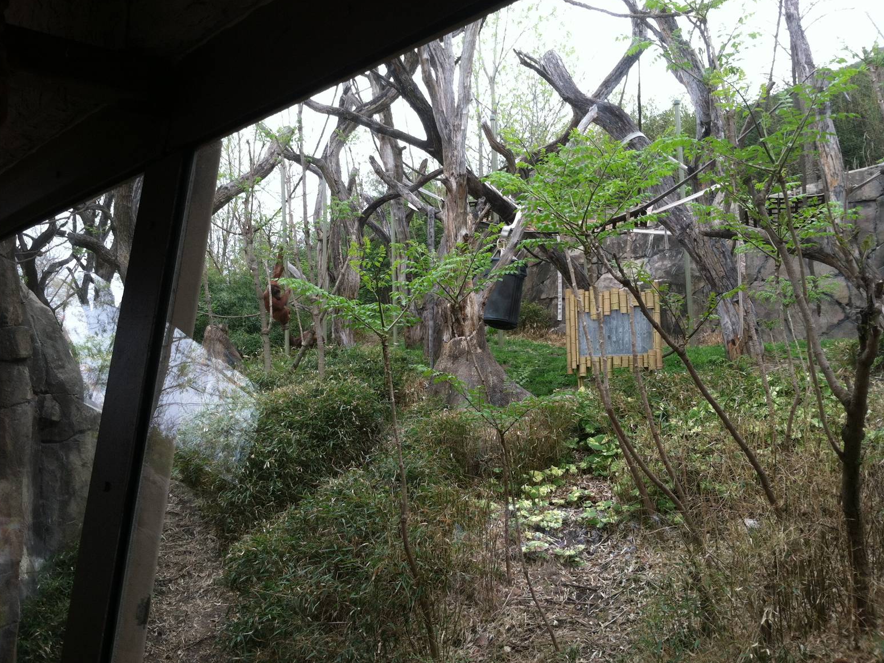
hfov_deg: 51.3
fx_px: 919
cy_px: 325
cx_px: 429
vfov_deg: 39.7
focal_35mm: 36
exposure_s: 1/150
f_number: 2.8
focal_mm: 3.85
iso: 80
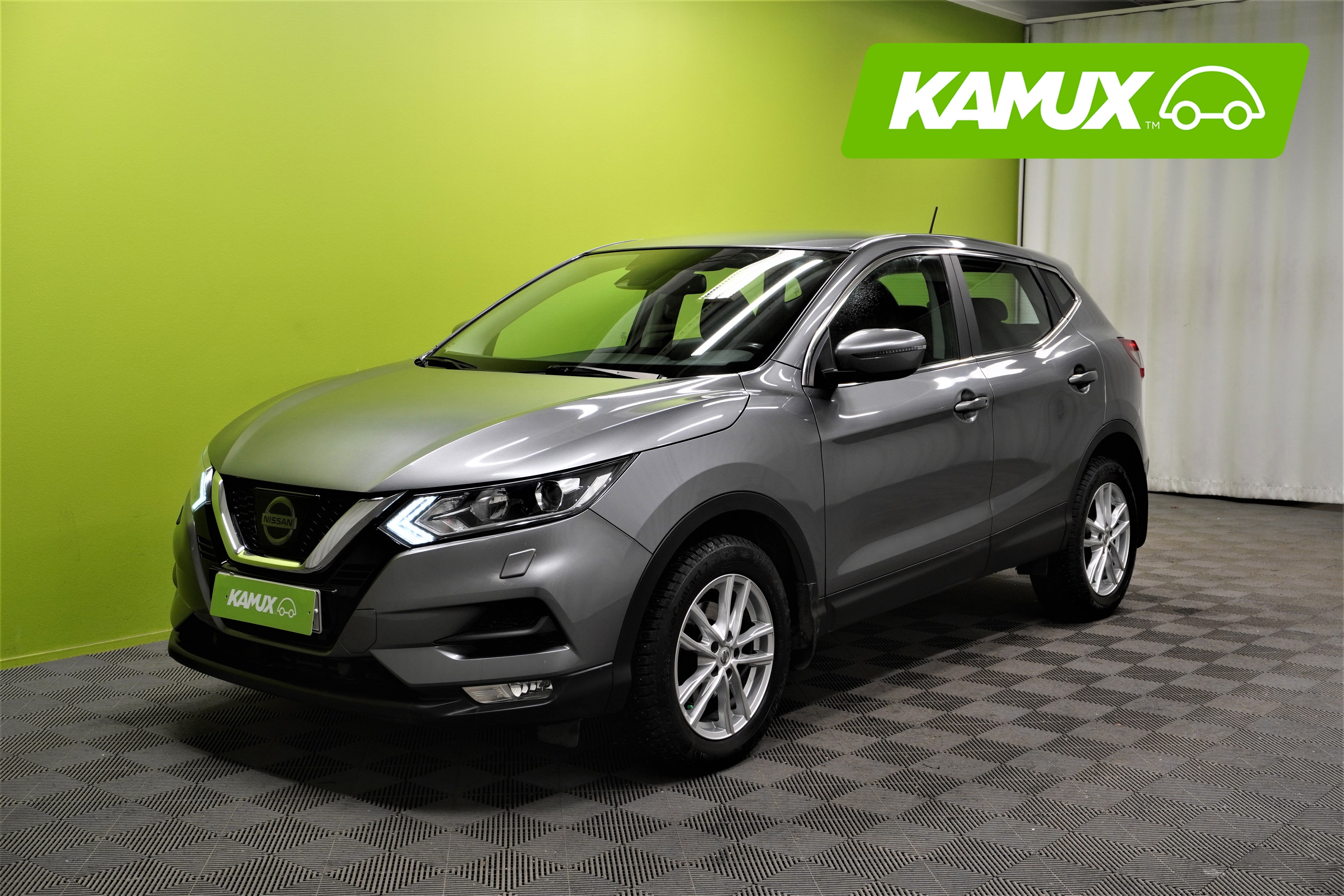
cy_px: 448
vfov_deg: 33.0
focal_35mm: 40
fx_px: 1512
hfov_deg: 47.9
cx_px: 672
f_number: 7.1
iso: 320
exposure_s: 1/20
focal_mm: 27
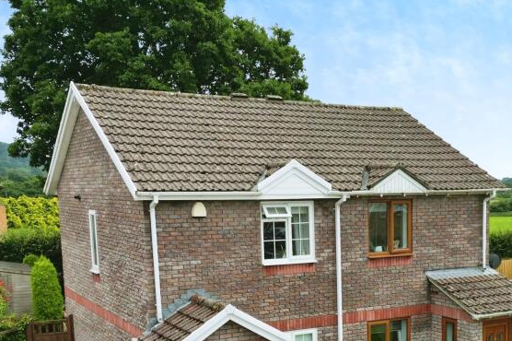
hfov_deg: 42.7
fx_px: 654
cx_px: 285
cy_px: 334
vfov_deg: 27.7
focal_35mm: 46
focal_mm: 6.72
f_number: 1.7
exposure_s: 1/2000
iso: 140
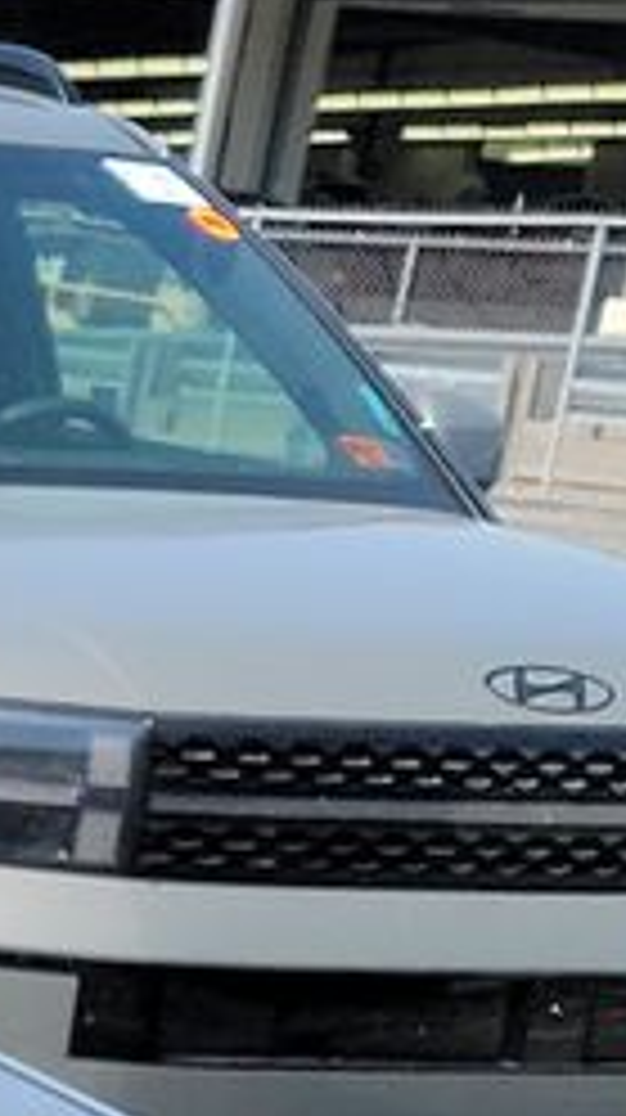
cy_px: 1953
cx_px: -1851
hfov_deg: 6.0
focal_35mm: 169
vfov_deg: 11.8
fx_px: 5001
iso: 50
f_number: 1.8
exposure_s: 1/512
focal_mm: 6.7
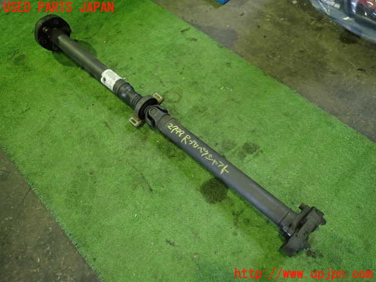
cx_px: 188
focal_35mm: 25
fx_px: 272
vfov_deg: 54.9
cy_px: 141
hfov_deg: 69.4
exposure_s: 1/30
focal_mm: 4.5
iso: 640
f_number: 2
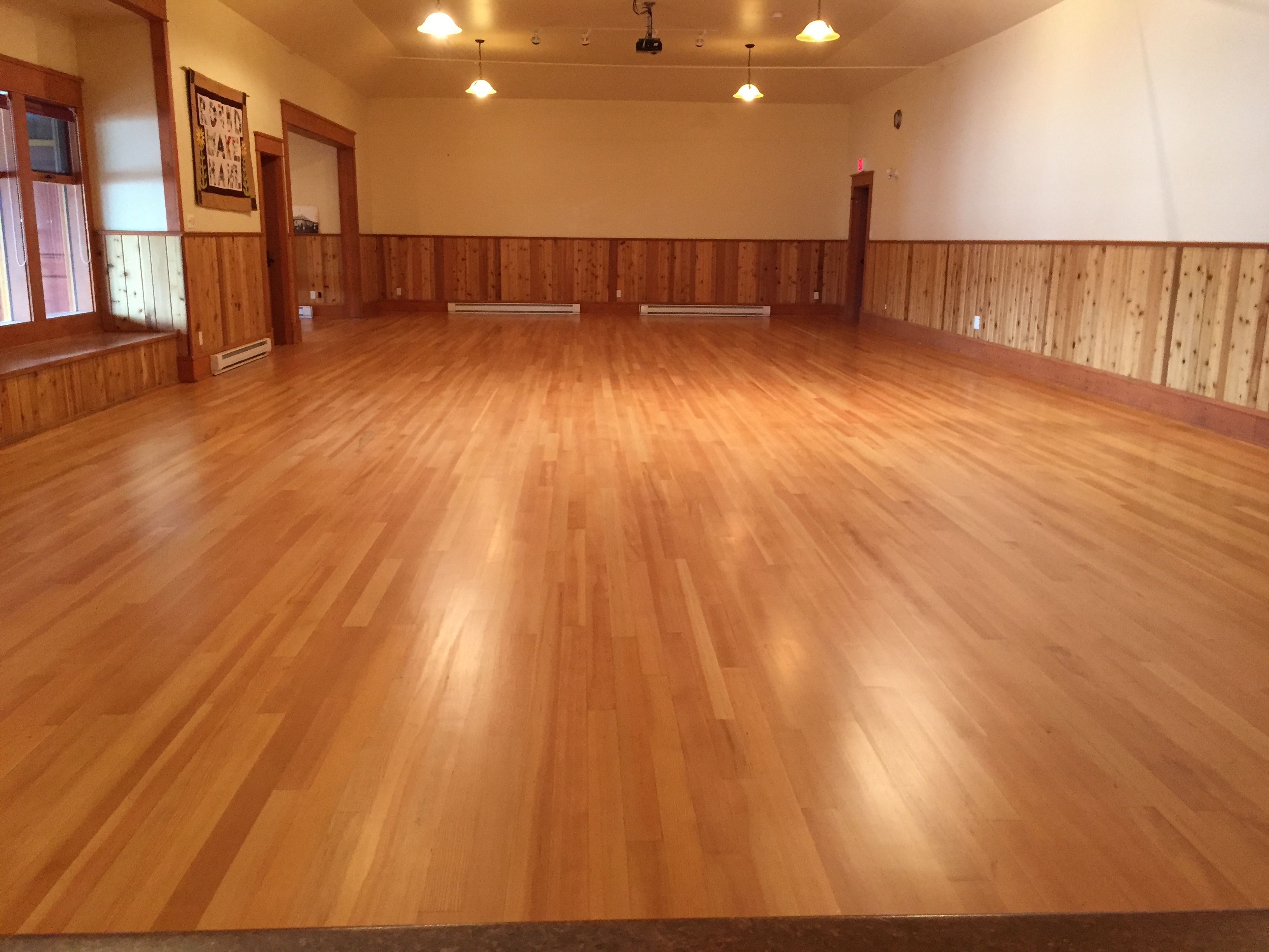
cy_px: 476
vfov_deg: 48.2
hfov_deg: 61.7
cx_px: 634
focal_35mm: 29
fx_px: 1063
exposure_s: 1/30
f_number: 2.2
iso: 160
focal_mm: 4.15
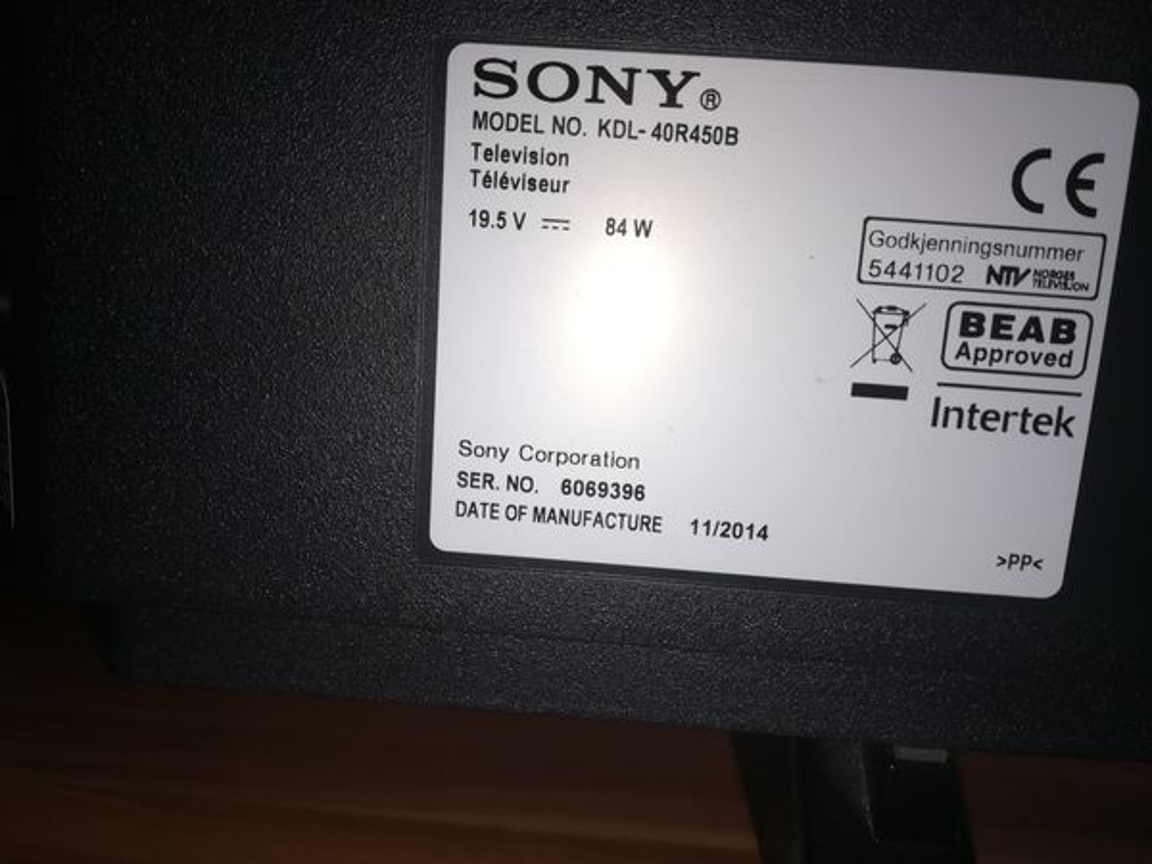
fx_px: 865
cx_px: 576
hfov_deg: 67.3
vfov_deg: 53.1
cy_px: 432
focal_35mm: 26
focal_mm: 3.83
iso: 50
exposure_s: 1/158
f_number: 2.2
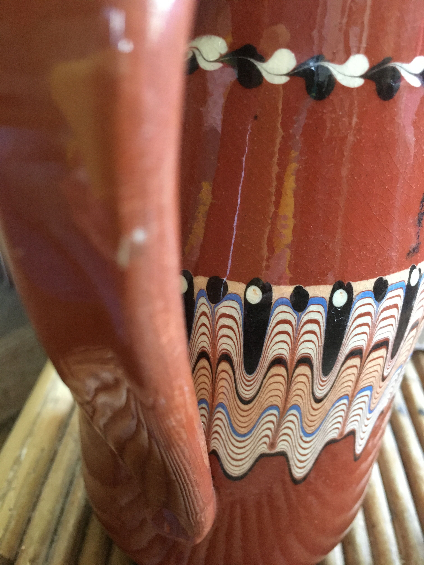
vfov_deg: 61.7
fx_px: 474
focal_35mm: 29
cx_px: 212
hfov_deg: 48.2
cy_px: 282
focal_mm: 4.15
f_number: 2.2
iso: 200
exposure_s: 1/17
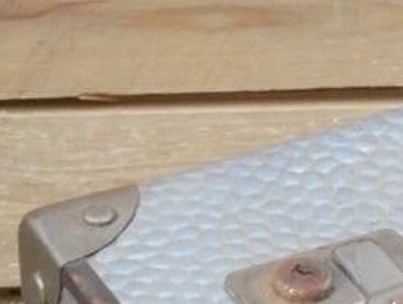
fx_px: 2763
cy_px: 475
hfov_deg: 8.2
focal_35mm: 237
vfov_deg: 6.2
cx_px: 595
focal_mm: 11.5
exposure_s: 1/30
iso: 320
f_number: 5.6
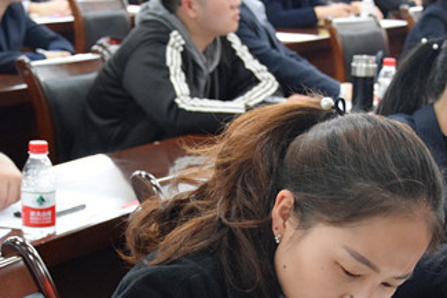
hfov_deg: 17.2
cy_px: 288
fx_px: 1466
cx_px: 338
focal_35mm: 118
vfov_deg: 11.5
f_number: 4.2
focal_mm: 32
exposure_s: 1/60
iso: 3200
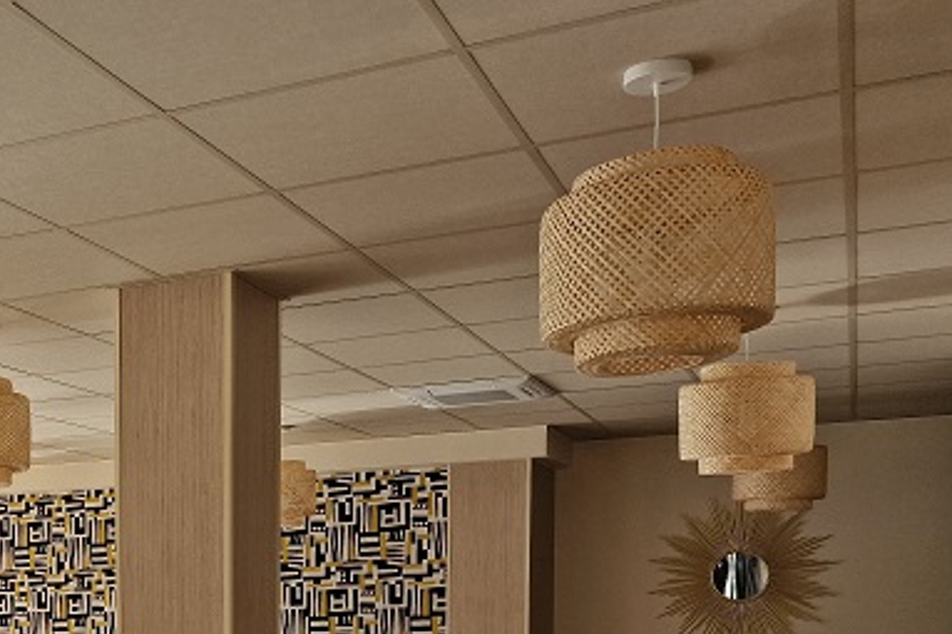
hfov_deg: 36.7
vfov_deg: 25.2
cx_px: 65
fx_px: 1322
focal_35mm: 50
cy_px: 686
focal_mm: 6.4
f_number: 1.8
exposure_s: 1/233
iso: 50
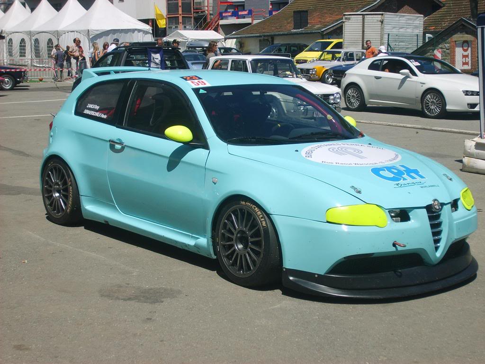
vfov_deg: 24.0
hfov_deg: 31.7
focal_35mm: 61
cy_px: 182
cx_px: 242
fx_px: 855
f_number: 9.1
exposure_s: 1/180
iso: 50
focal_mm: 10.3
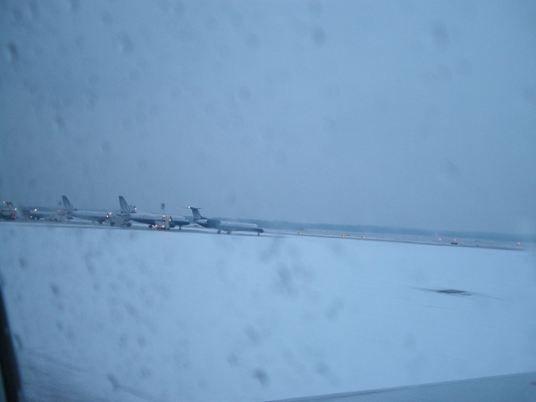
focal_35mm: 37
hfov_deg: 50.1
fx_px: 573
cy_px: 201
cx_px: 268
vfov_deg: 38.7
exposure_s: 1/42.1
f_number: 2.8
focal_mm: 7.9
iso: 400
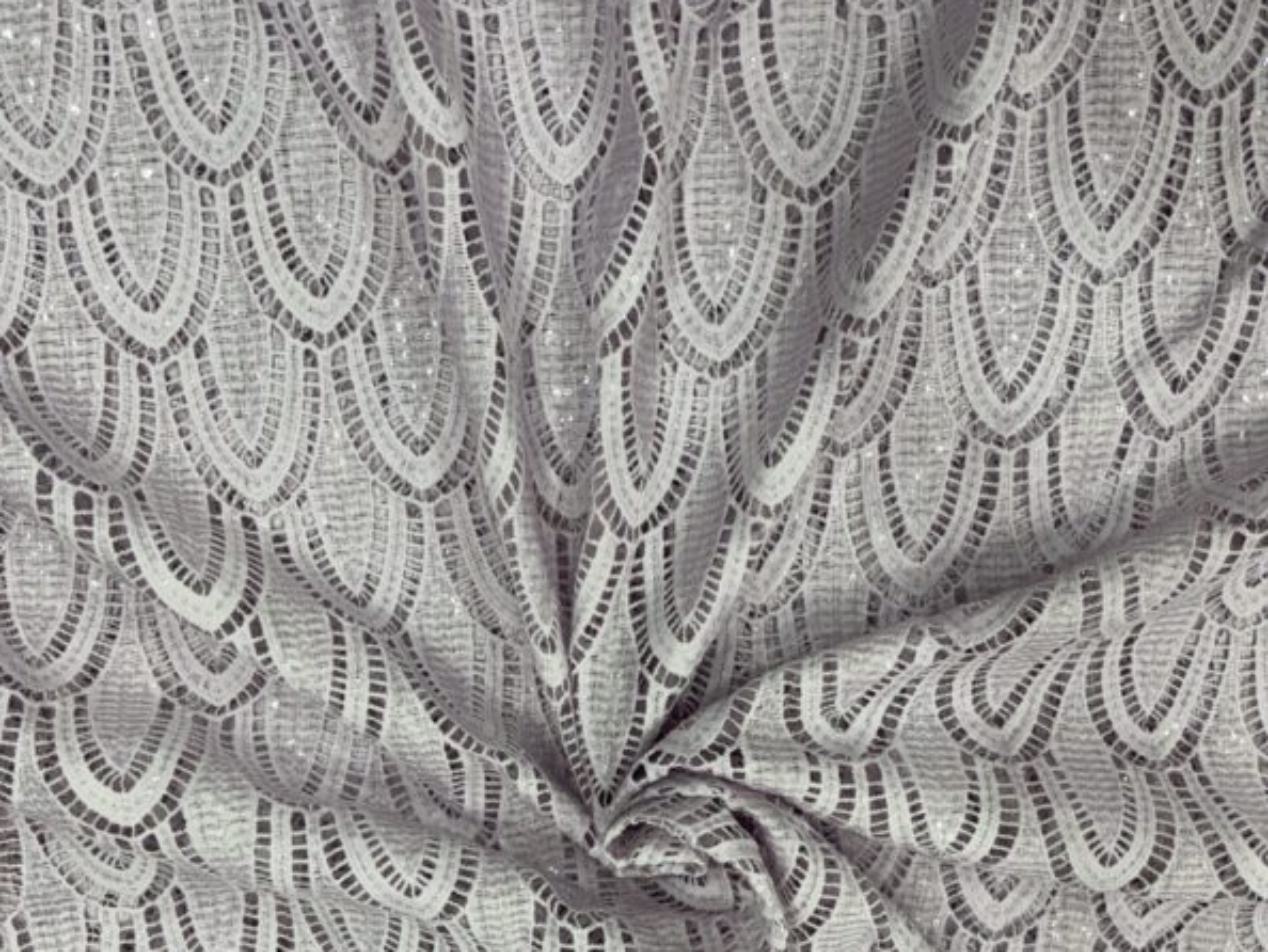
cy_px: 721
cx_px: 630
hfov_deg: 52.6
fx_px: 1283
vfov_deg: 39.6
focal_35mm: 35
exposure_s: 1/100
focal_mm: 5.96
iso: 80
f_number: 1.6
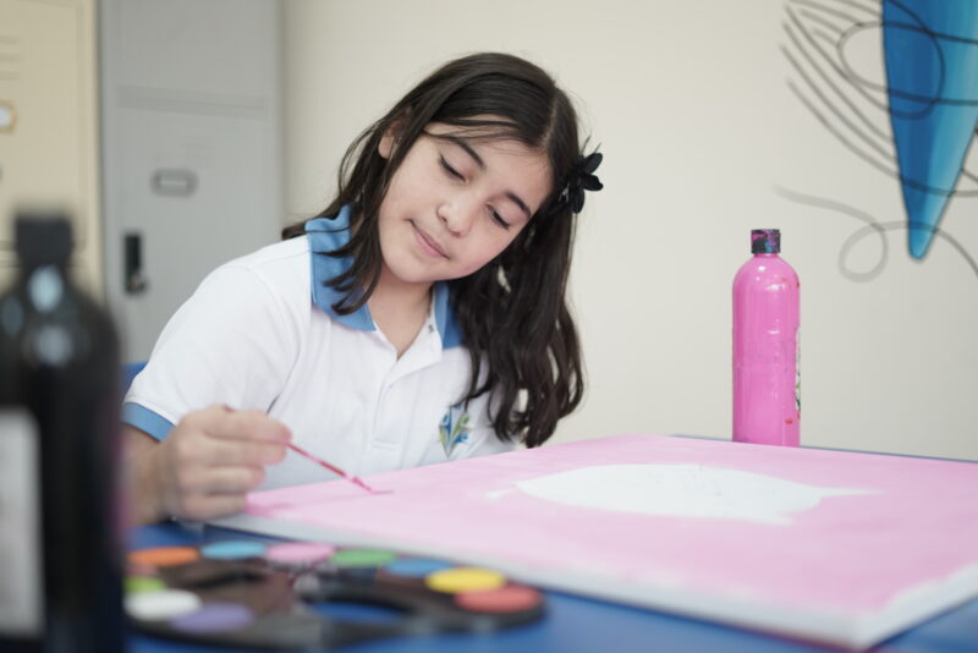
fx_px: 1359
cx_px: 489
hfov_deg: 39.6
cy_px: 326
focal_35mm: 50
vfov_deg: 27.0
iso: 400
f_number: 1.8
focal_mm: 50
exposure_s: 1/125
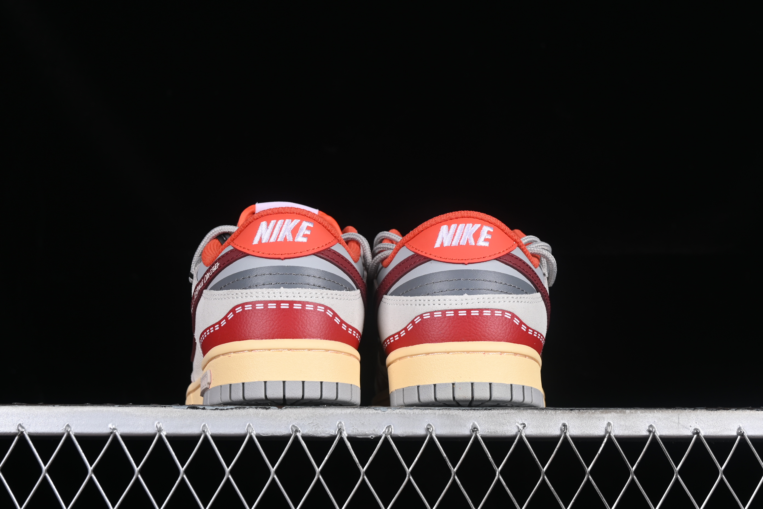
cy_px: 254
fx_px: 1589
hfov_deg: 27.0
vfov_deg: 18.2
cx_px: 382
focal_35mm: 75
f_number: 8
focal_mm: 50
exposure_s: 1/80
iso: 160
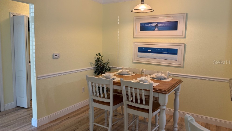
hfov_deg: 69.9
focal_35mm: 27
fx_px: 166
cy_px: 62
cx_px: 116
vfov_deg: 42.9
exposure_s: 1/60
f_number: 1.78
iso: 160
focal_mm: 6.76
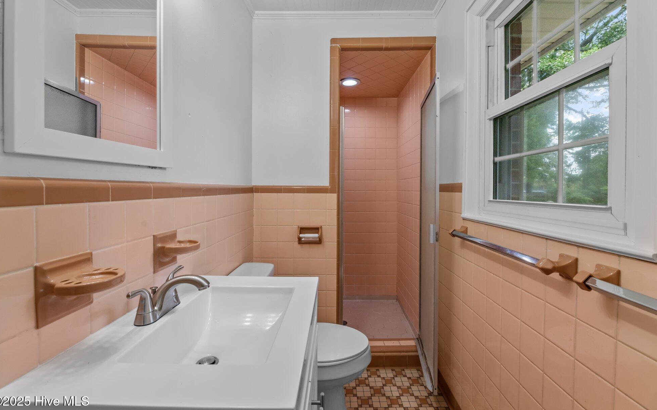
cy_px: 192
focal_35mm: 15
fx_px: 269
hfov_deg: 101.4
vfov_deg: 74.7
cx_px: 336
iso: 400
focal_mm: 14
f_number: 9
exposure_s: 1/13
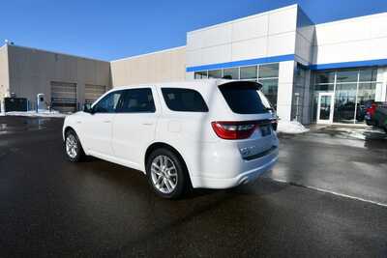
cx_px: 194
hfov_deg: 81.2
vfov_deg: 59.5
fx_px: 226
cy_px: 129
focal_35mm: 21
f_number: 10
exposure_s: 1/400
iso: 100
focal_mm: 14
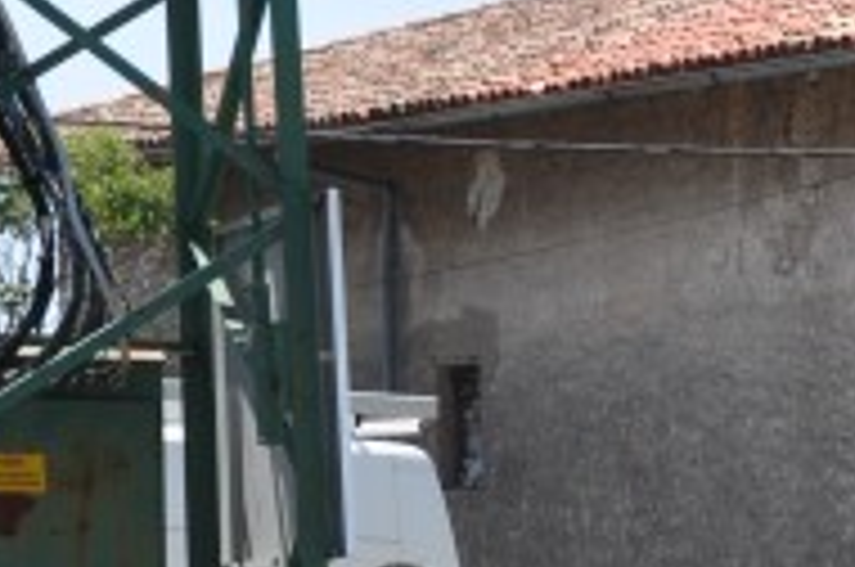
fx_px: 6736
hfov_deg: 7.1
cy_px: 902
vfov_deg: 4.8
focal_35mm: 284
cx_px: 1580
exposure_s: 1/320
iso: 200
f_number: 9
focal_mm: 45
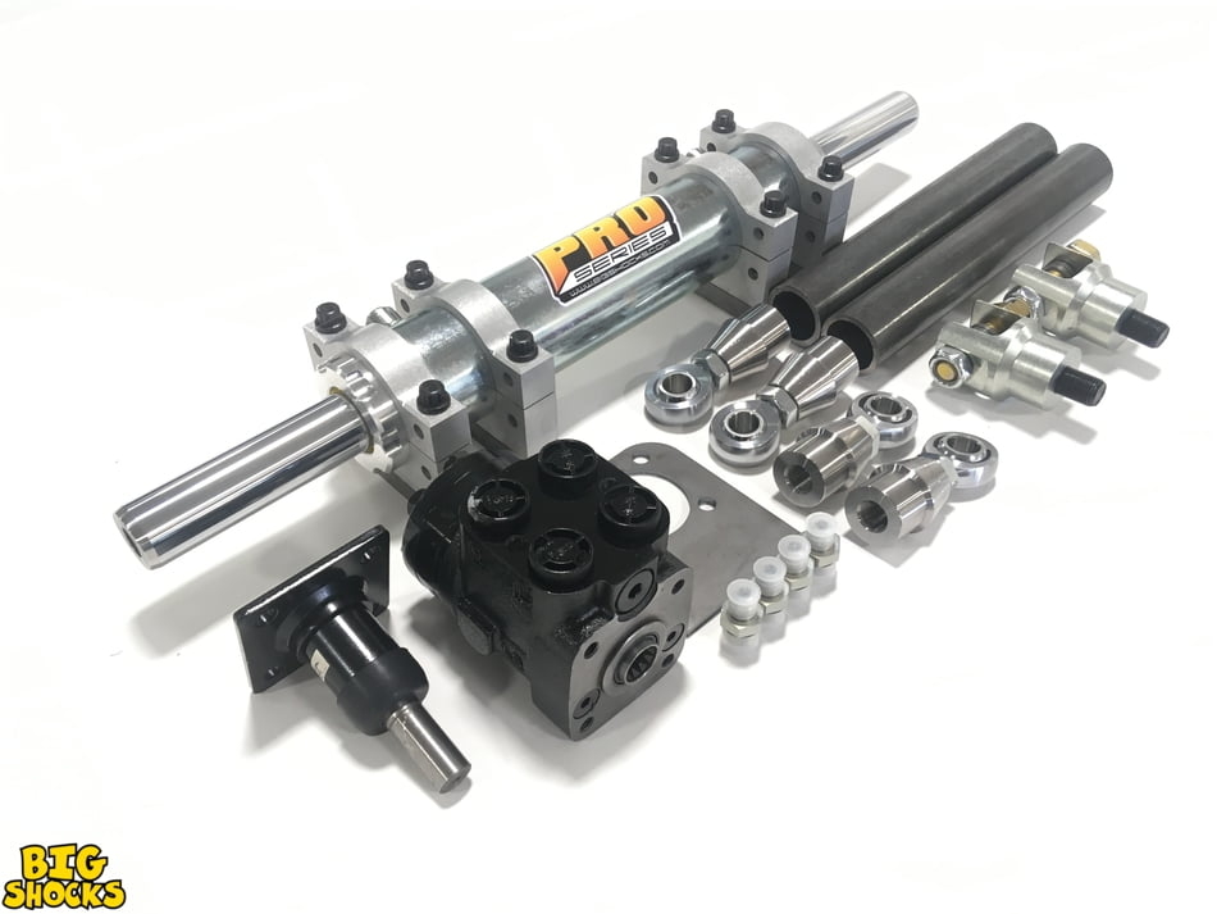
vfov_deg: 48.2
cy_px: 457
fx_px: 1020
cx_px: 608
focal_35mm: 29
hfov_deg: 61.6
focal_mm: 4.15
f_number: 2.2
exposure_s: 1/30
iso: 32
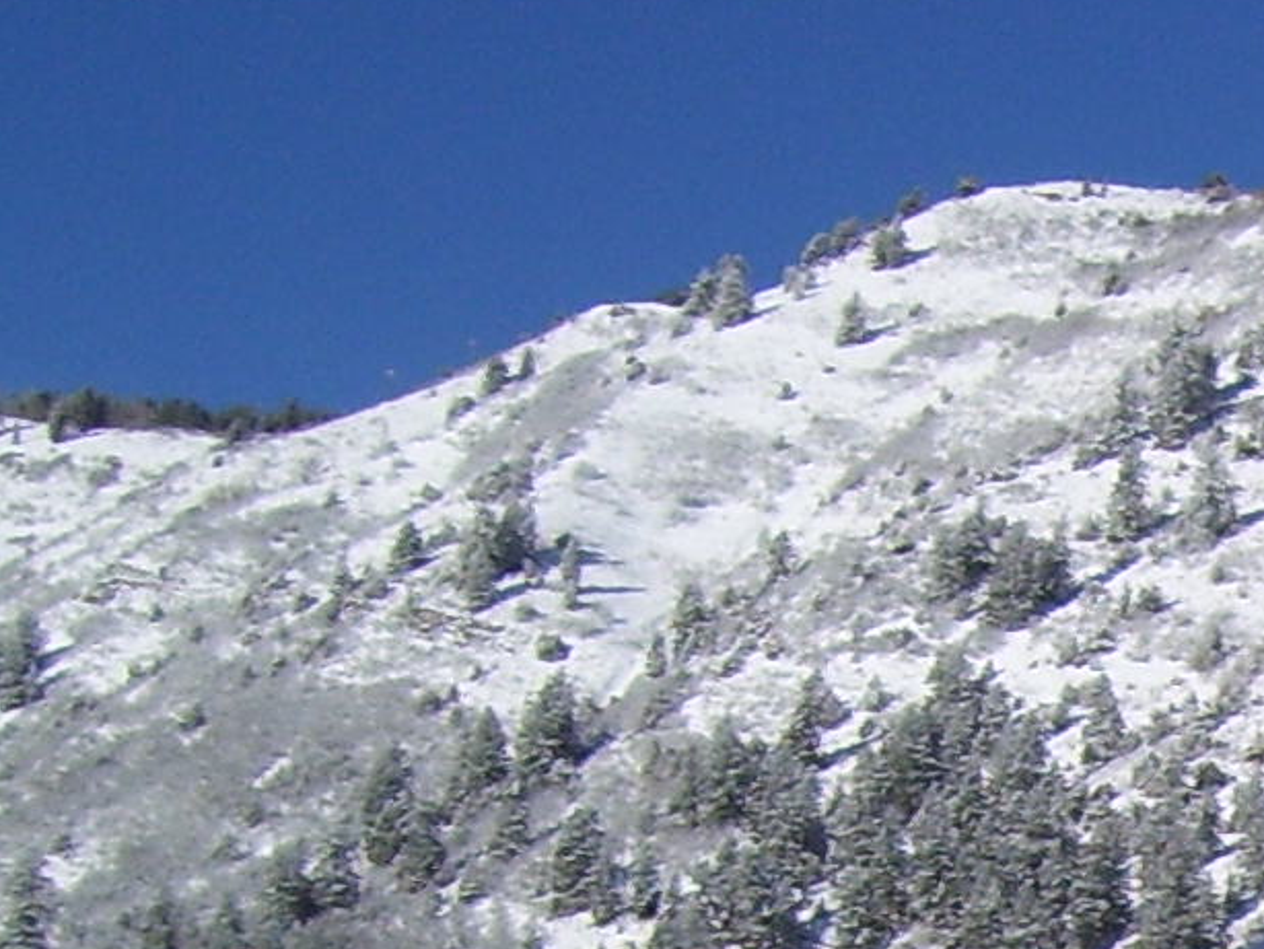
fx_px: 4931
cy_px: 1468
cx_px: 2304
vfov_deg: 10.6
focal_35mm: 135
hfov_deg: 13.1
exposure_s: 1/1500
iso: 80
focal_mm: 6
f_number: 4.8
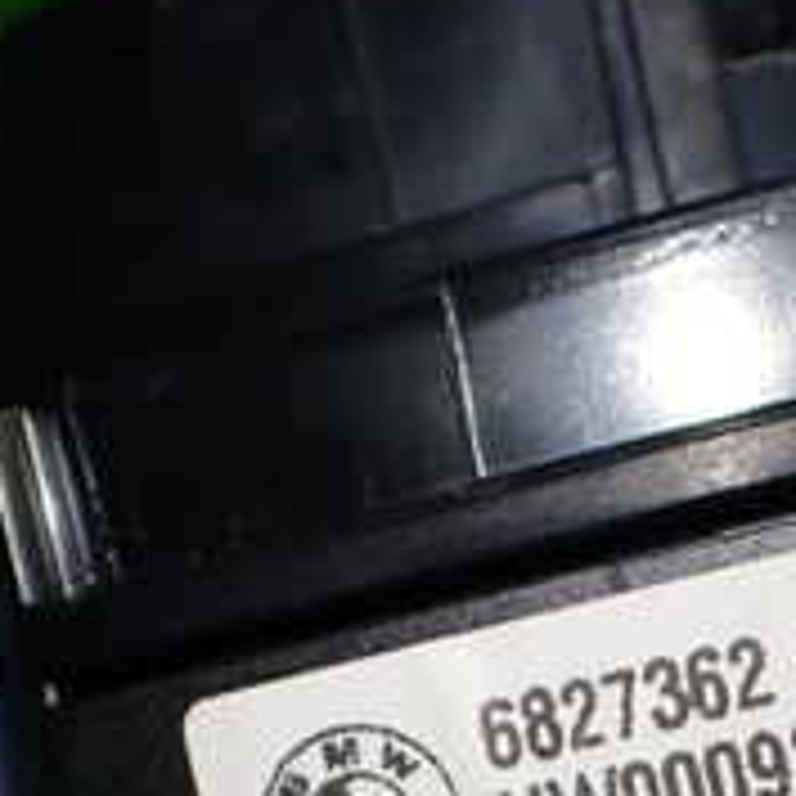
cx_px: 670
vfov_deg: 18.7
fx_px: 2341
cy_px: 841
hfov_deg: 19.0
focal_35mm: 90
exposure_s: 1/125
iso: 125
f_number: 2.3
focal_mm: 5.4
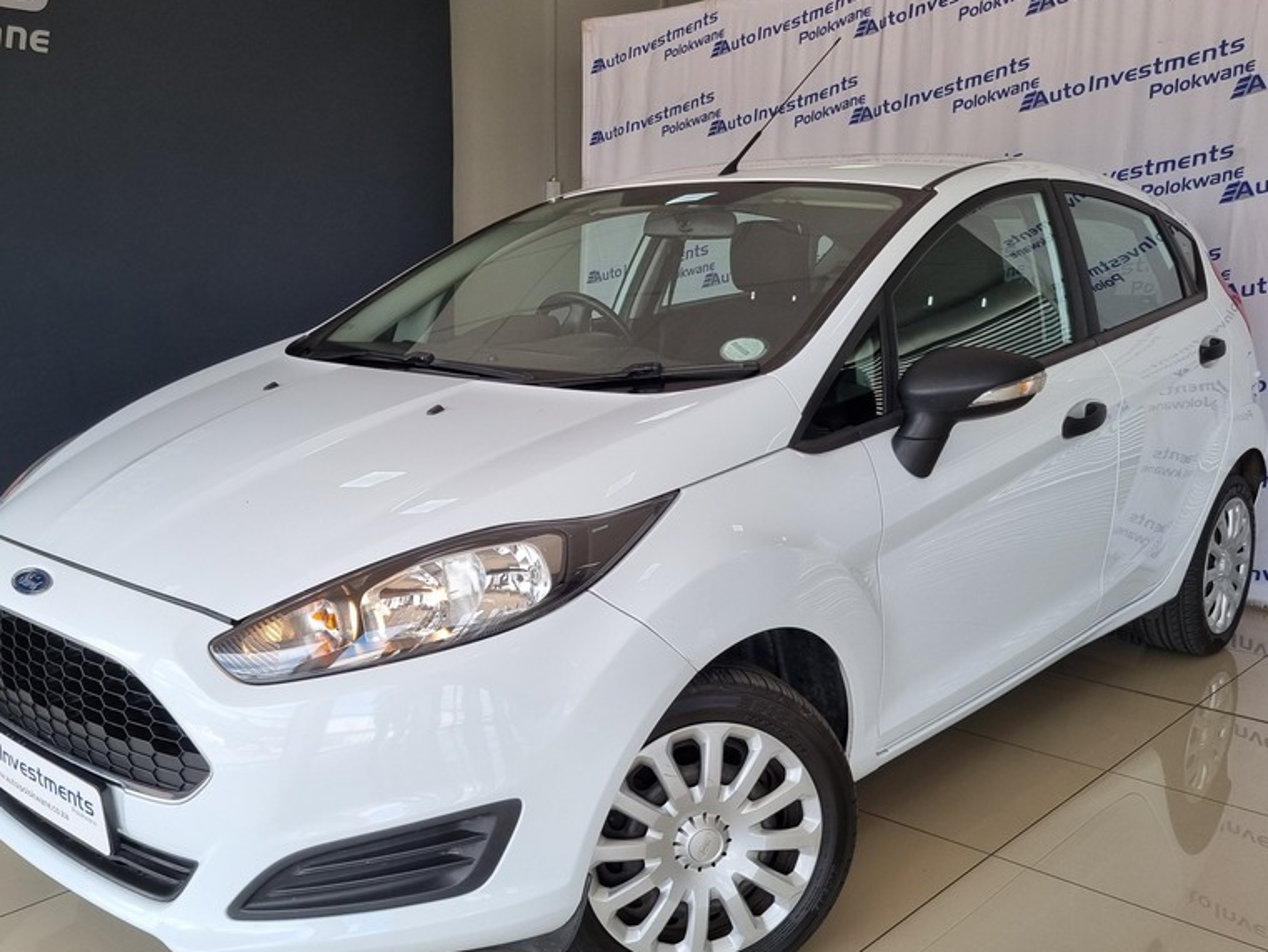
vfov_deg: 40.7
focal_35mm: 35
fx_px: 1282
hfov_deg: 52.5
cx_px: 560
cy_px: 510
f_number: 1.8
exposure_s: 1/362
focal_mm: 5.4
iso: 50
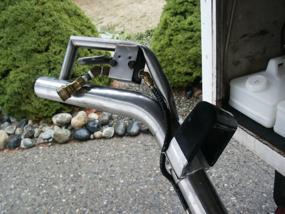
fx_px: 288
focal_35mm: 35
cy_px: 107
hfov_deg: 52.6
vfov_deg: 40.7
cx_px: 142
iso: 64
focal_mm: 7.18
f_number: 3
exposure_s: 1/180
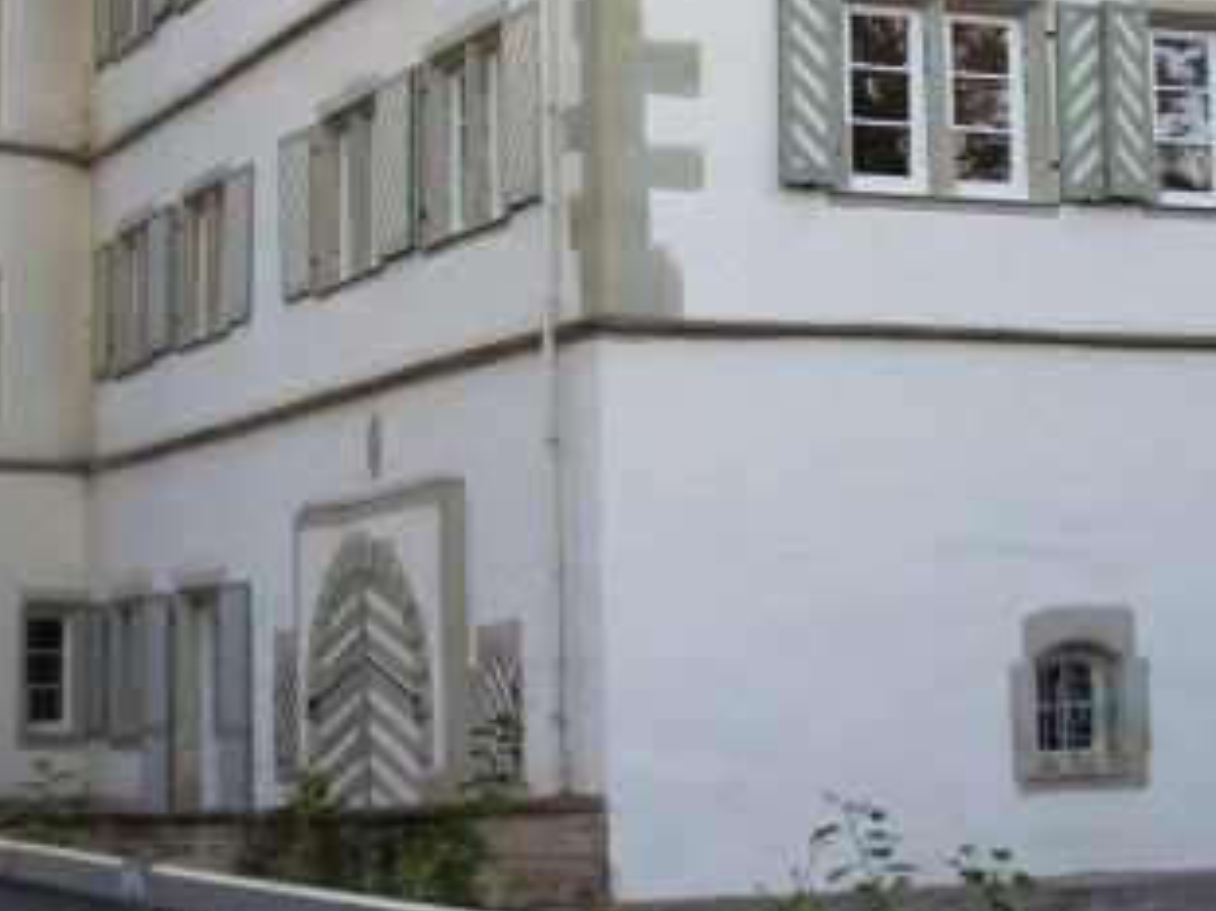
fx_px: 3160
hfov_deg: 21.7
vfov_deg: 16.3
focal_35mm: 90
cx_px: 778
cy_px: 235
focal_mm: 5.8
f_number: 2.6
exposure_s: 1/125
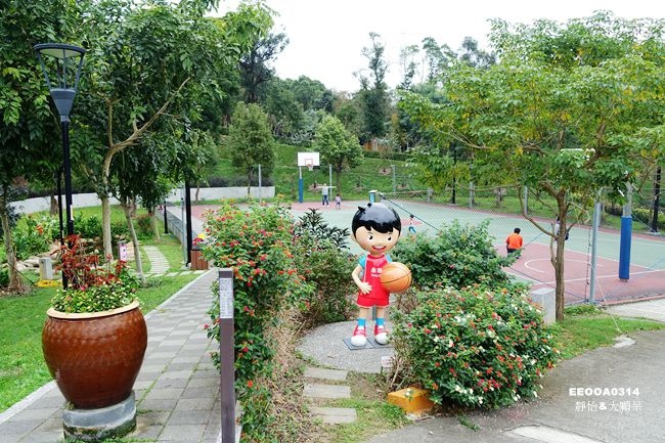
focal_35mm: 30
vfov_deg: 43.6
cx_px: 332
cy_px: 222
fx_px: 554
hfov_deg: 61.9
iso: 125
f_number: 4
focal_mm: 10.89
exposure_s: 1/100
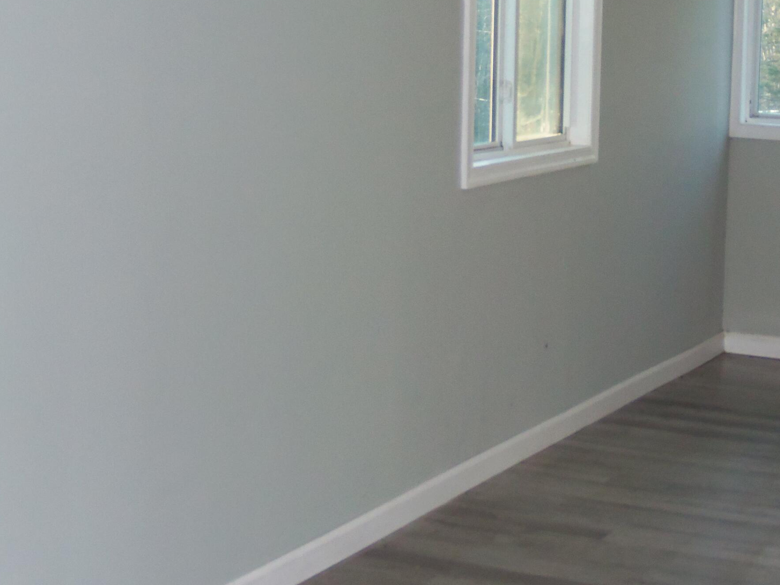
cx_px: 640
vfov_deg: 17.8
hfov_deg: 23.2
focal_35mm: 83
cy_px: 236
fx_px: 1870
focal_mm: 8.7
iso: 200
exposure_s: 1/40
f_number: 3.8
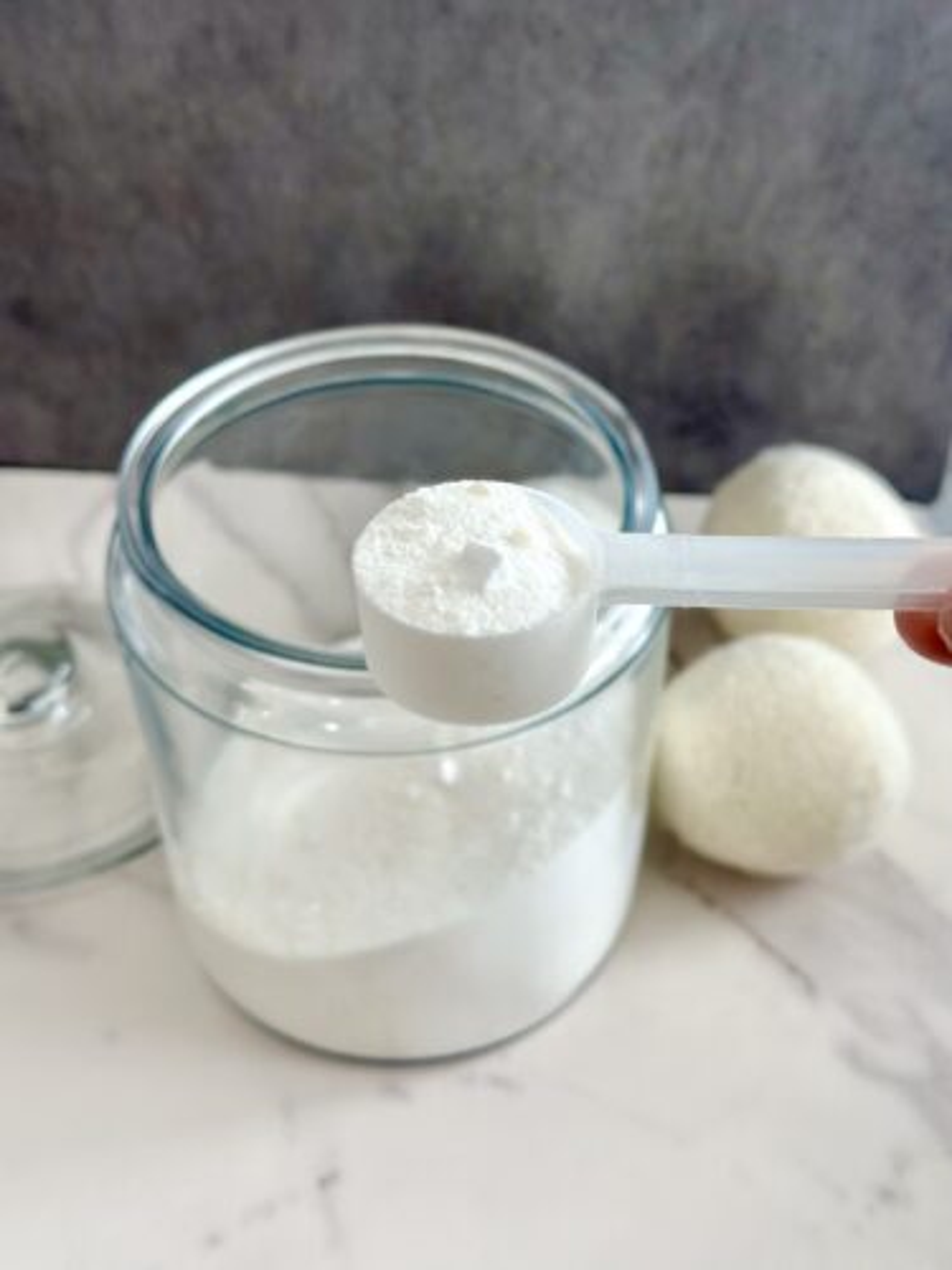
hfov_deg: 30.3
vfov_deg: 39.7
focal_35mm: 48
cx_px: 476
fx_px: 1760
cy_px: 635
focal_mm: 6.86
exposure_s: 1/125
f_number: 1.78
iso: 80
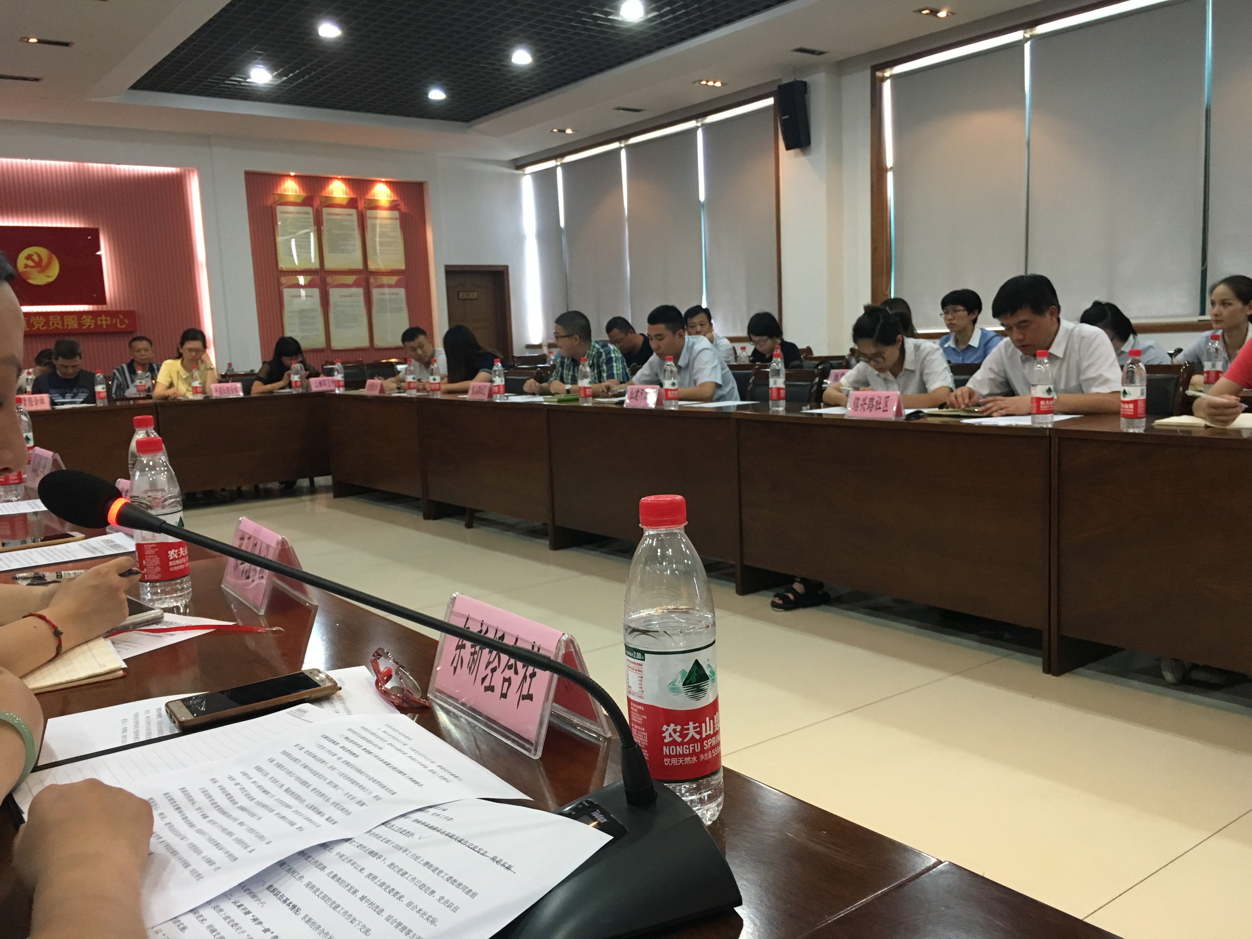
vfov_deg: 48.2
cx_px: 626
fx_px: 1049
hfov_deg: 61.7
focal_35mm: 29
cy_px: 470
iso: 200
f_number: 2.2
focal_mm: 4.15
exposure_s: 1/33
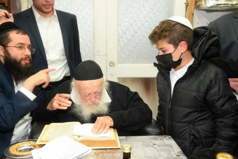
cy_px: 80
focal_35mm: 44
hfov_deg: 44.5
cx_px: 119
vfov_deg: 30.5
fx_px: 291
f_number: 5
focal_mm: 44
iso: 1250
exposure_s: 1/100
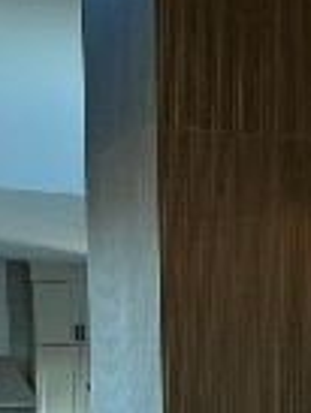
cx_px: 574
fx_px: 1746
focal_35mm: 146
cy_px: 636
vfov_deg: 12.8
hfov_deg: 9.6
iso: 80
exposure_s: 1/60
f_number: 1.5
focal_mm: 5.7
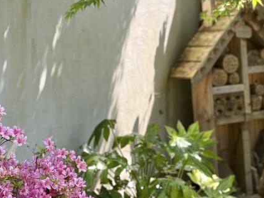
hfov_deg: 16.8
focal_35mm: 117
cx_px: 158
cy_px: 129
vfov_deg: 12.6
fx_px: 892
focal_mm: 6.76
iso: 64
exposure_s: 1/601
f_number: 1.78
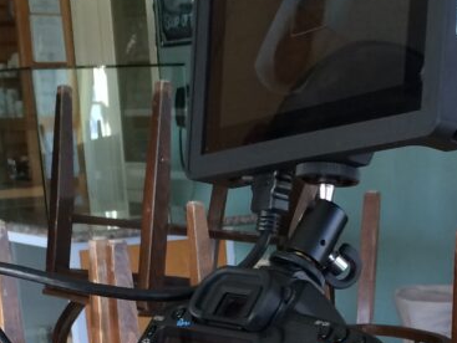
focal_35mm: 98
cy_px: 541
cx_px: 306
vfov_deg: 14.0
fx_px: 1295
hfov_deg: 19.9
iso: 40
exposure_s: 1/30
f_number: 2.2
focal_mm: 4.12
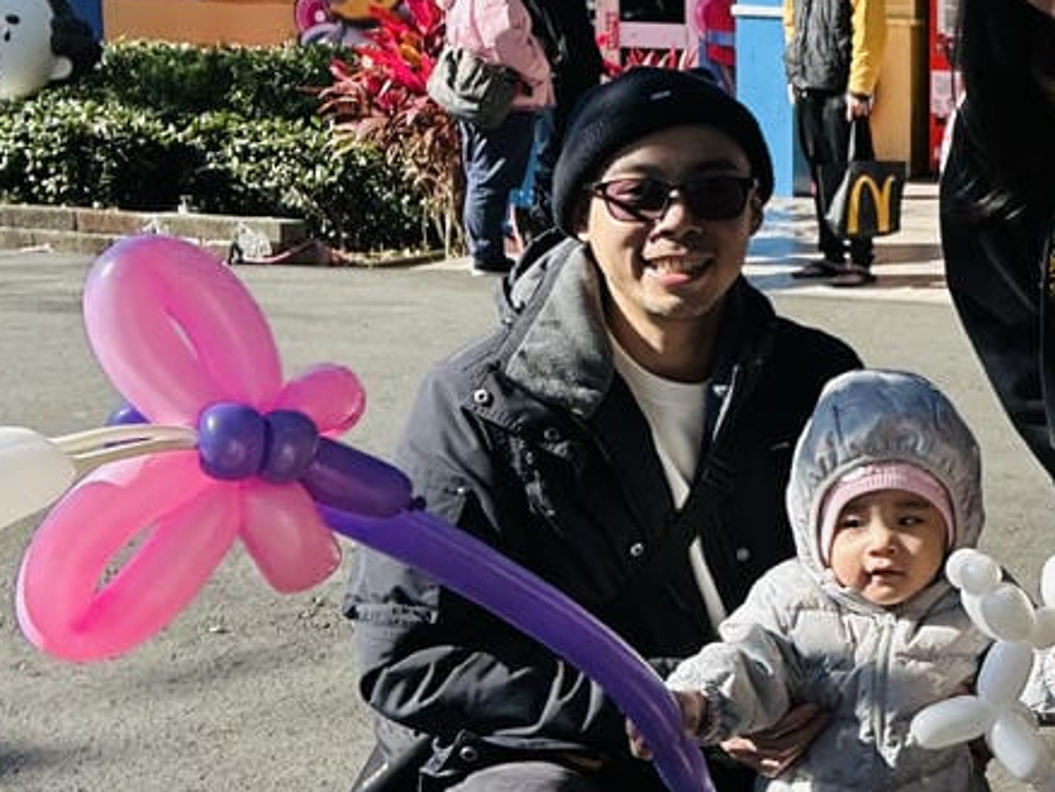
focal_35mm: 63
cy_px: 378
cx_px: 1103
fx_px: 1921
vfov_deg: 23.3
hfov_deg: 28.4
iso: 25
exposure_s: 1/871
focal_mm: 2.69
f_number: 1.9
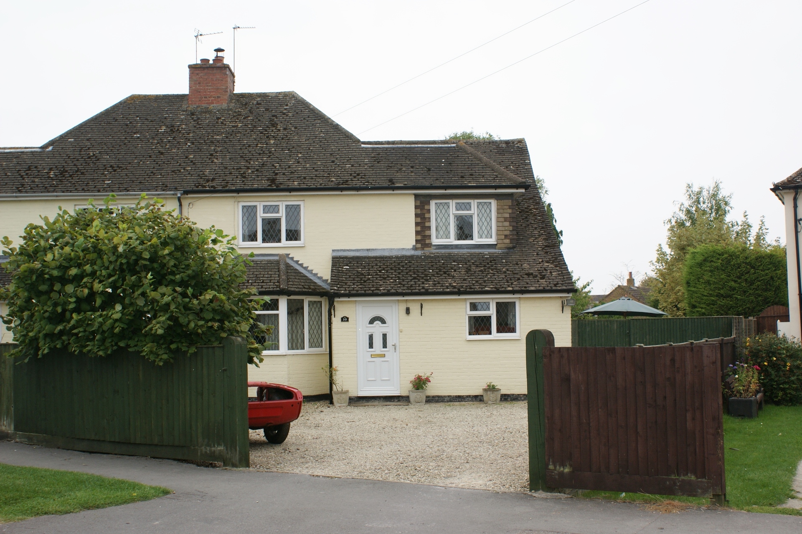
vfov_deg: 34.2
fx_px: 869
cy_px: 267
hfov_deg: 49.6
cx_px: 401
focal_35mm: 39
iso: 100
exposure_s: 1/160
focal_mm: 26
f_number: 8
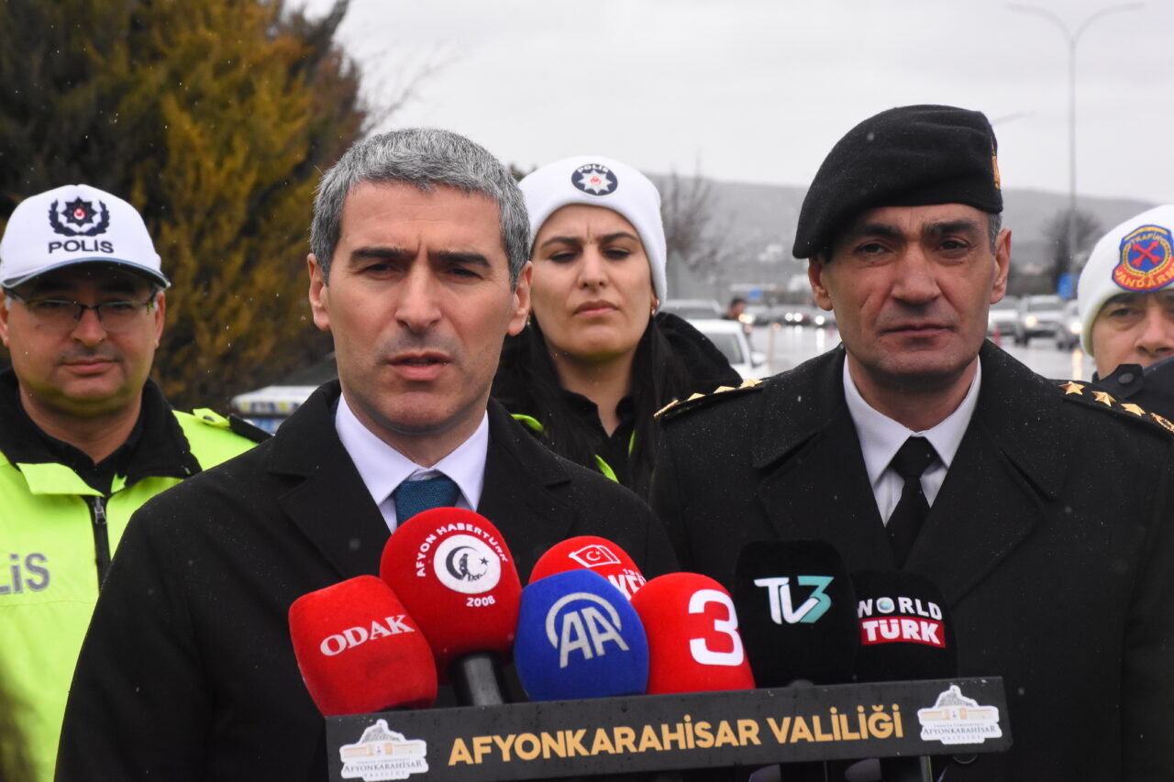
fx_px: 3423
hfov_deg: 19.5
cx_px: 587
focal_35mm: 105
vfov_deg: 13.0
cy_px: 391
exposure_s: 1/2000
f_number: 11
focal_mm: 70
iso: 2500
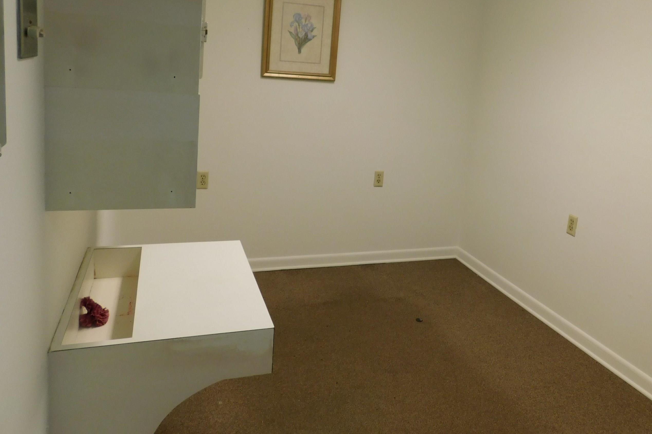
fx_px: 525
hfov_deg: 63.3
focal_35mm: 29
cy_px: 143
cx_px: 374
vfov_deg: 44.3
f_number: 3
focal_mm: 4
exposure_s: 1/40
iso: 125
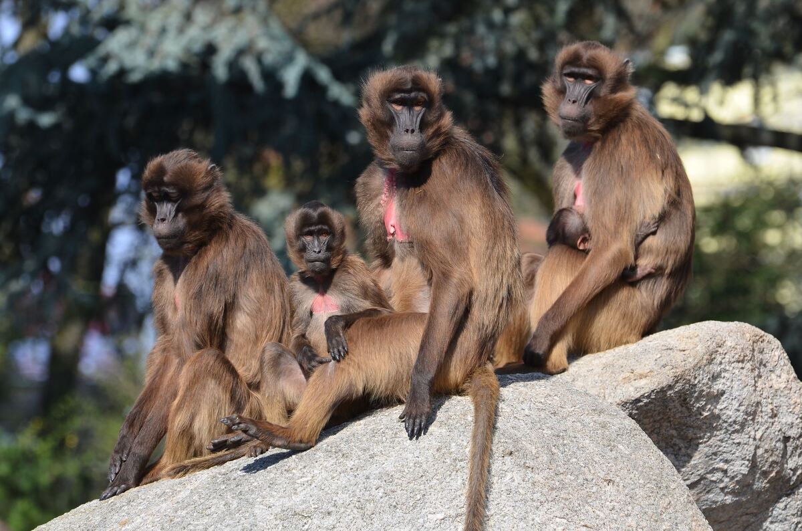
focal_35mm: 270
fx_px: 6001
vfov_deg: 5.1
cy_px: 266
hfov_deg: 7.6
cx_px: 401
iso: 100
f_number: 5.6
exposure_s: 1/400
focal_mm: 180
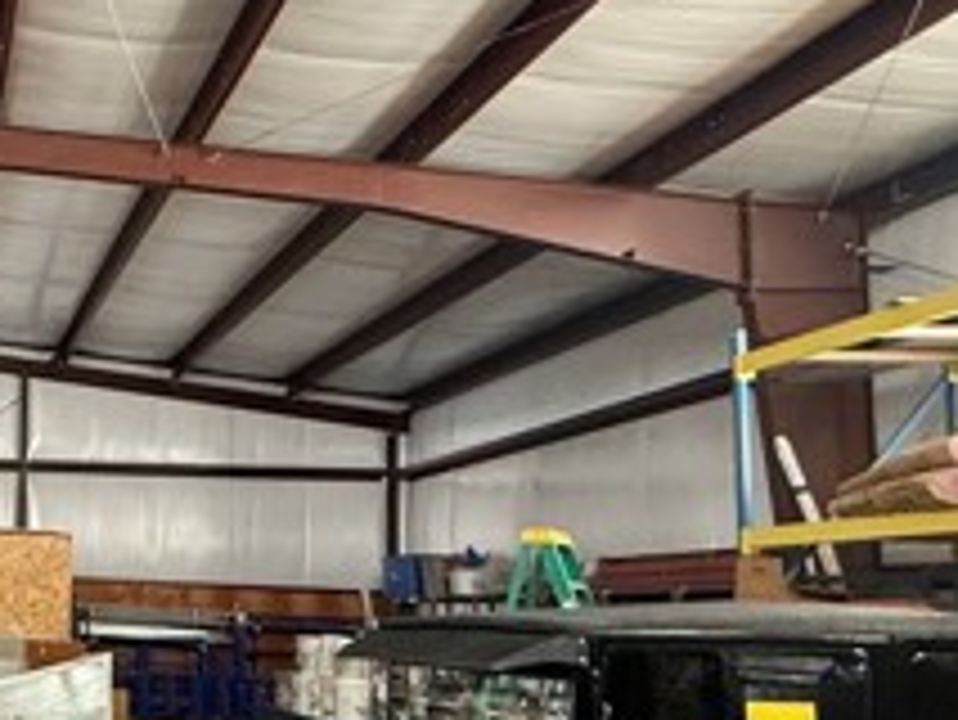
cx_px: -319
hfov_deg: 32.3
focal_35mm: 42
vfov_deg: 34.0
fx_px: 1163
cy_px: 490
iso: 320
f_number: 2.2
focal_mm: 2.22
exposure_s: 1/60
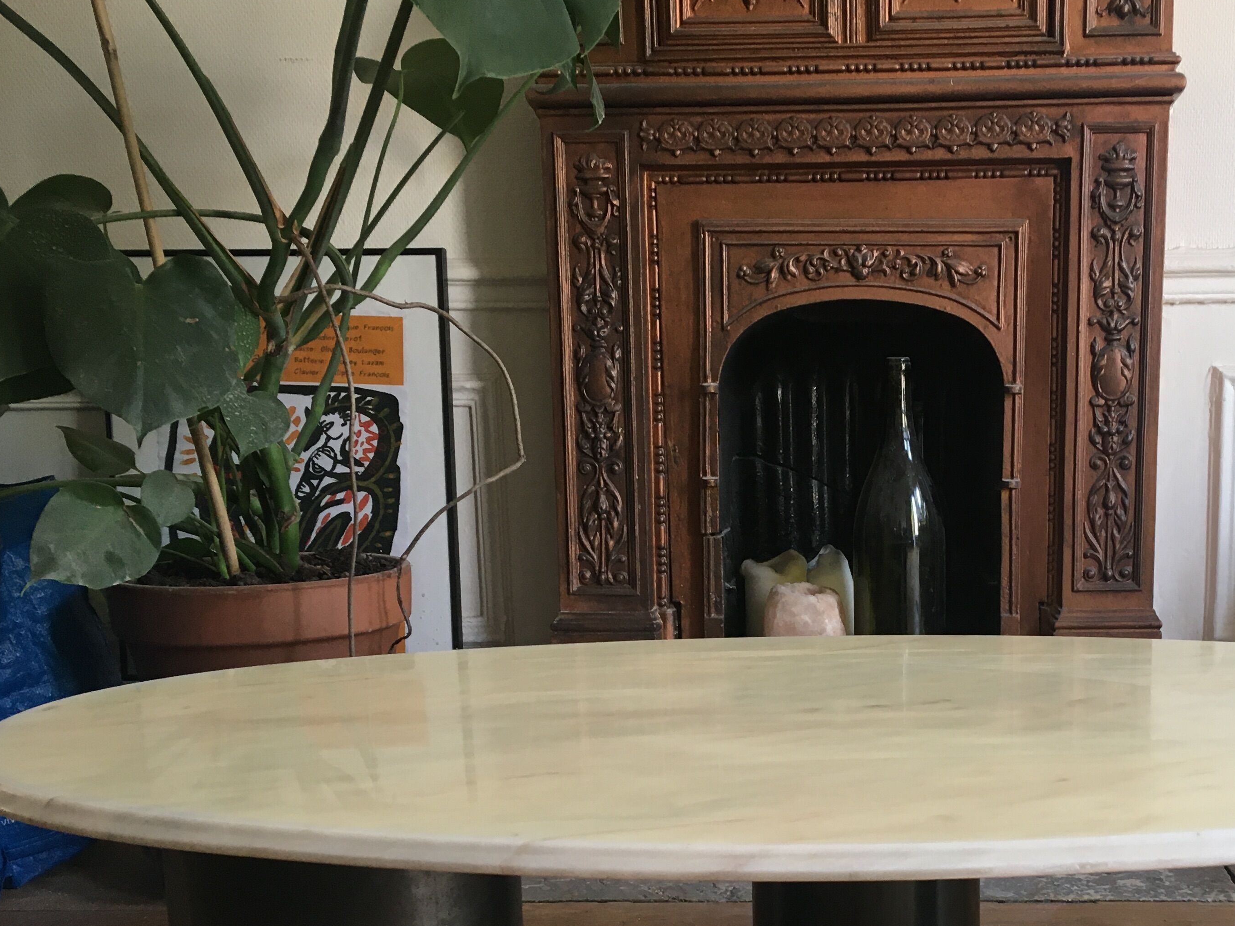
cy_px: 653
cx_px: 826
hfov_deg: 43.2
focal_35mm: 43
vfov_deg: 33.2
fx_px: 1534
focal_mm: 4.15
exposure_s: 1/33
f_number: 2.2
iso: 100
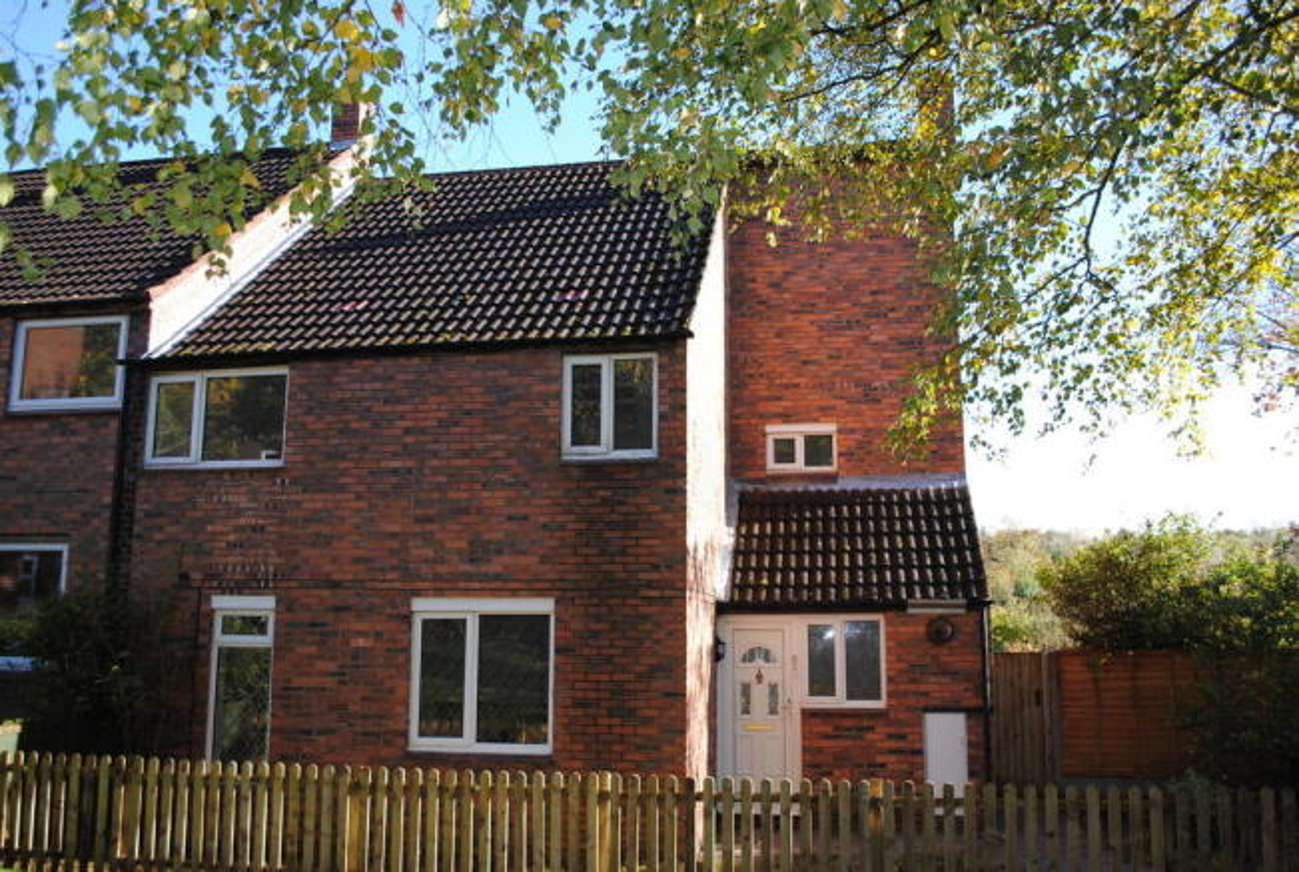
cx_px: 650
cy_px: 436
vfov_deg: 43.8
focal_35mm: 30
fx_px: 1085
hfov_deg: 61.8
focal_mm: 20
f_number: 3.8
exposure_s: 1/200
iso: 100
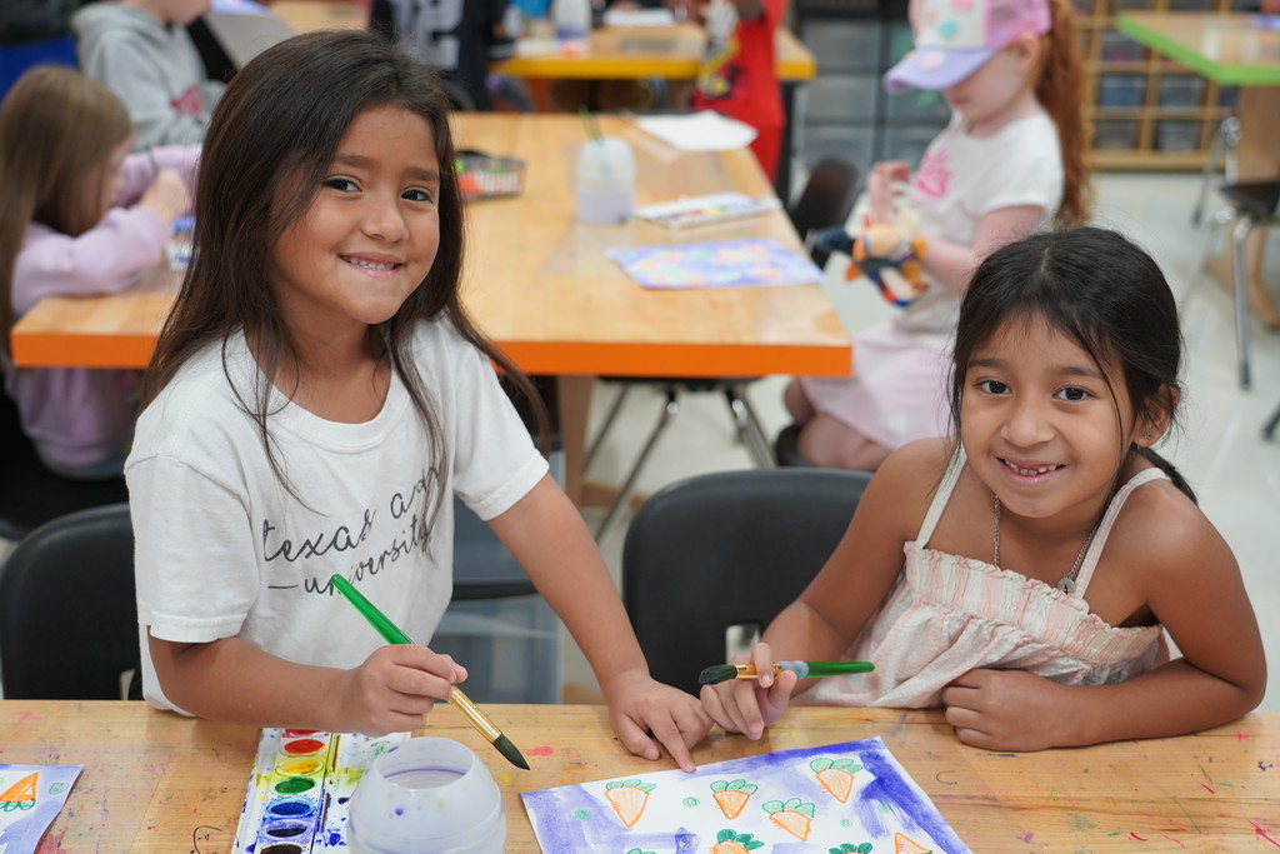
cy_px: 427
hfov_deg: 42.7
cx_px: 640
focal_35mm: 46
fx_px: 1636
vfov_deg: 29.3
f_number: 4
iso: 1250
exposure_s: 1/160
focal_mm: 46
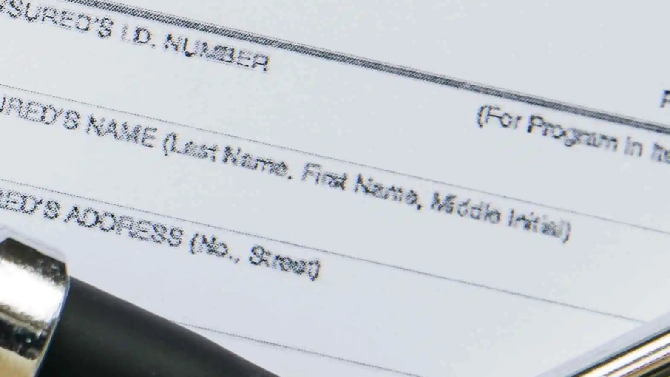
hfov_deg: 5.7
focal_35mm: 367
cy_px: 68
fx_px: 6521
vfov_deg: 3.3
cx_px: -802
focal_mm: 75
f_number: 8
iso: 100
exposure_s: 1/8
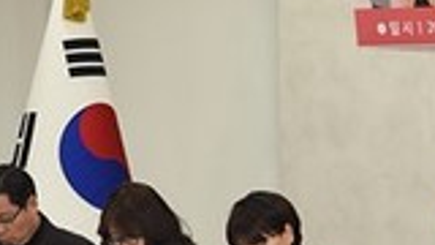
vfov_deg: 6.2
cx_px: 672
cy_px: 257
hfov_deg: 10.6
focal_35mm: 196
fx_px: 2261
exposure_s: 1/60
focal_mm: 50
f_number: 6.3
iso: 640
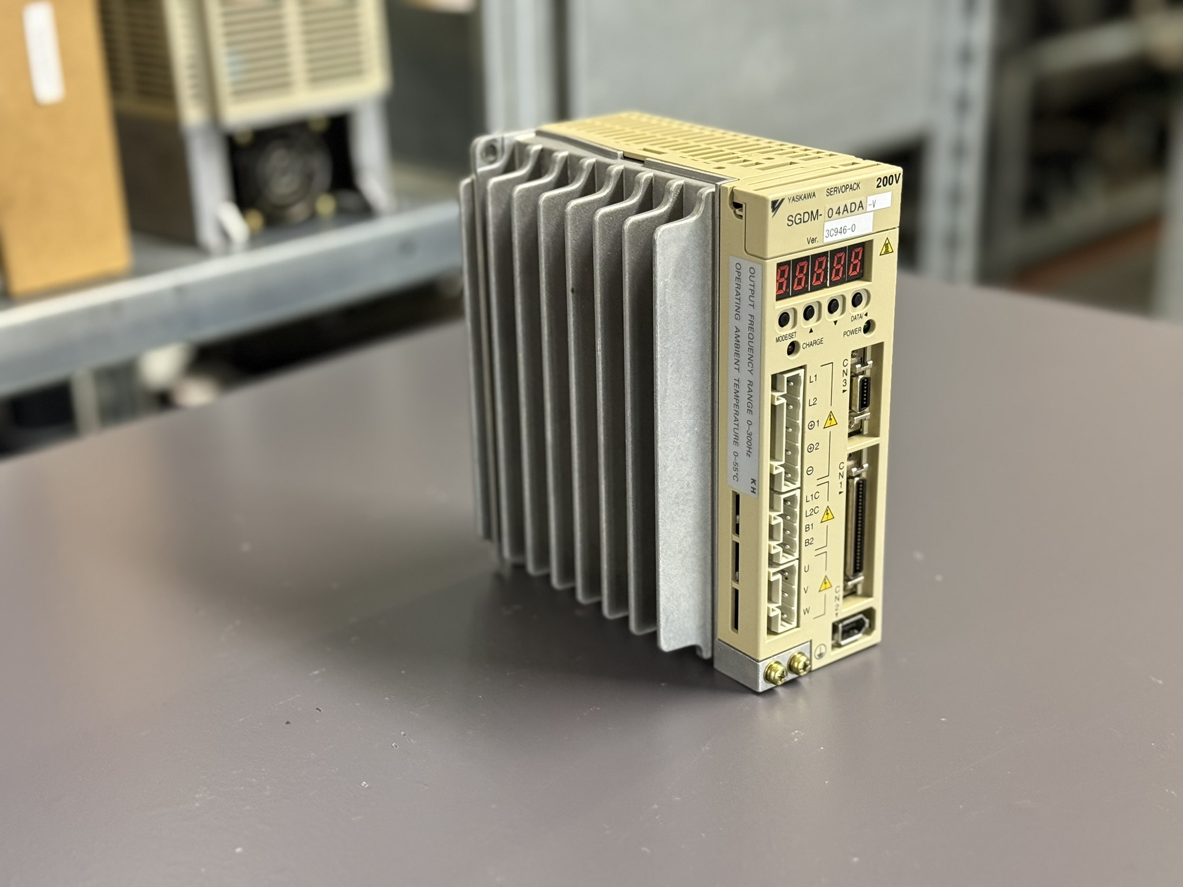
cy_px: 444
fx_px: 1640
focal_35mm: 48
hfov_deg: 39.7
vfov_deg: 30.3
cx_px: 592
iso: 250
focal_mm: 6.76
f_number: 1.78
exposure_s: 1/33
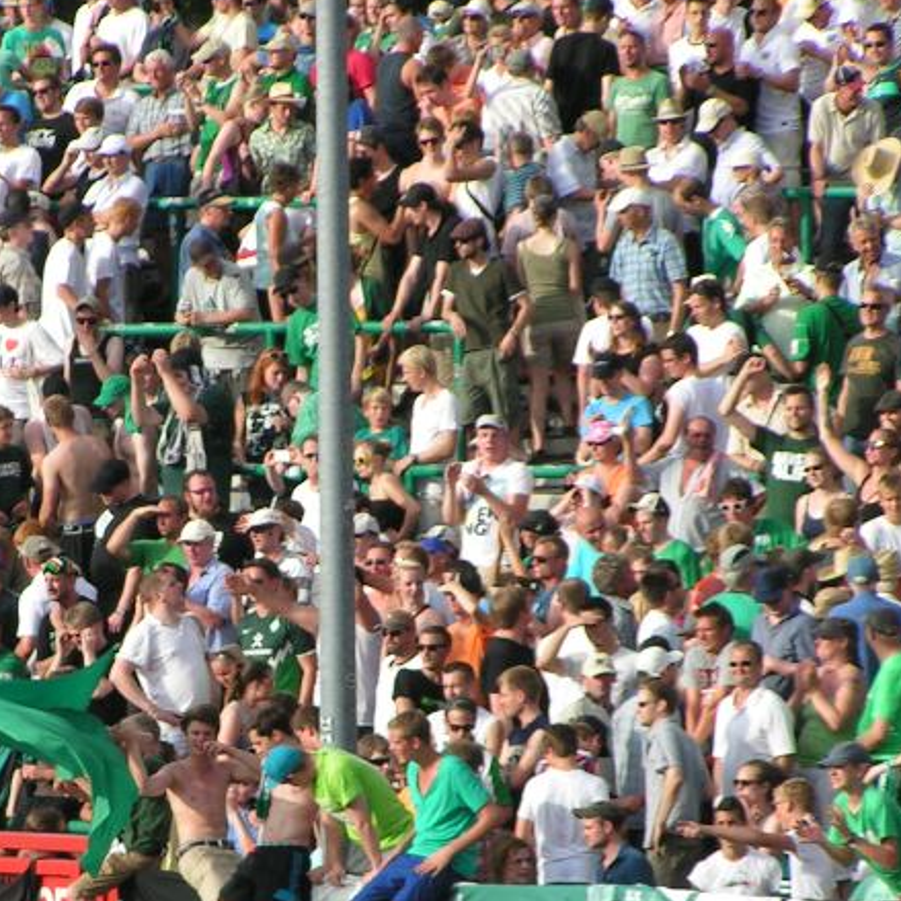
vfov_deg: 4.4
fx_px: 11720
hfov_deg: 4.4
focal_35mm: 398
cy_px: 583
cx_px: 191
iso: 50
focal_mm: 37.8
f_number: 5
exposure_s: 1/400
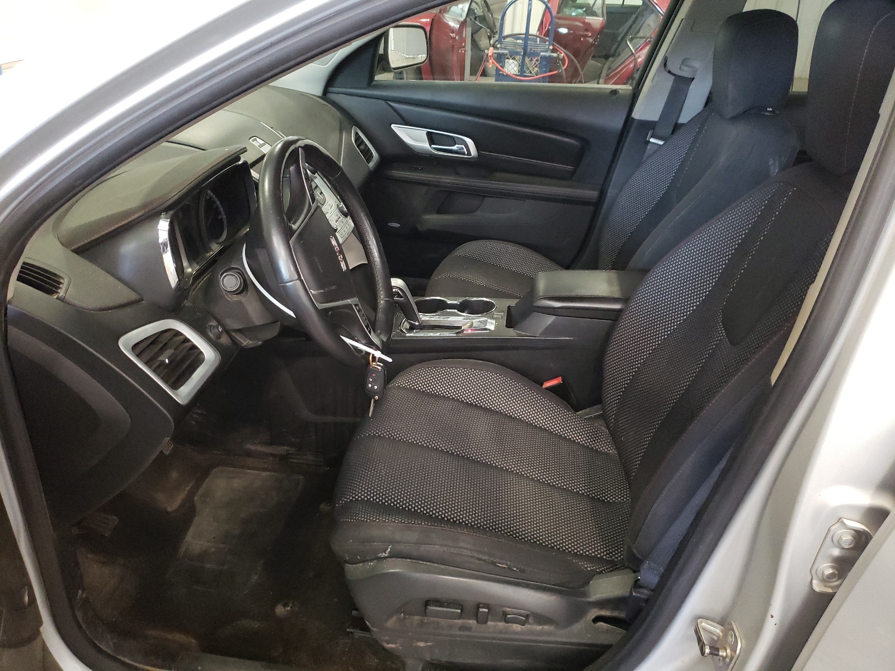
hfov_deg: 67.3
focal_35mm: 26
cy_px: 336
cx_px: 448
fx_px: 672
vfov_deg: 53.1
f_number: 1.5
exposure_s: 1/24
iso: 426
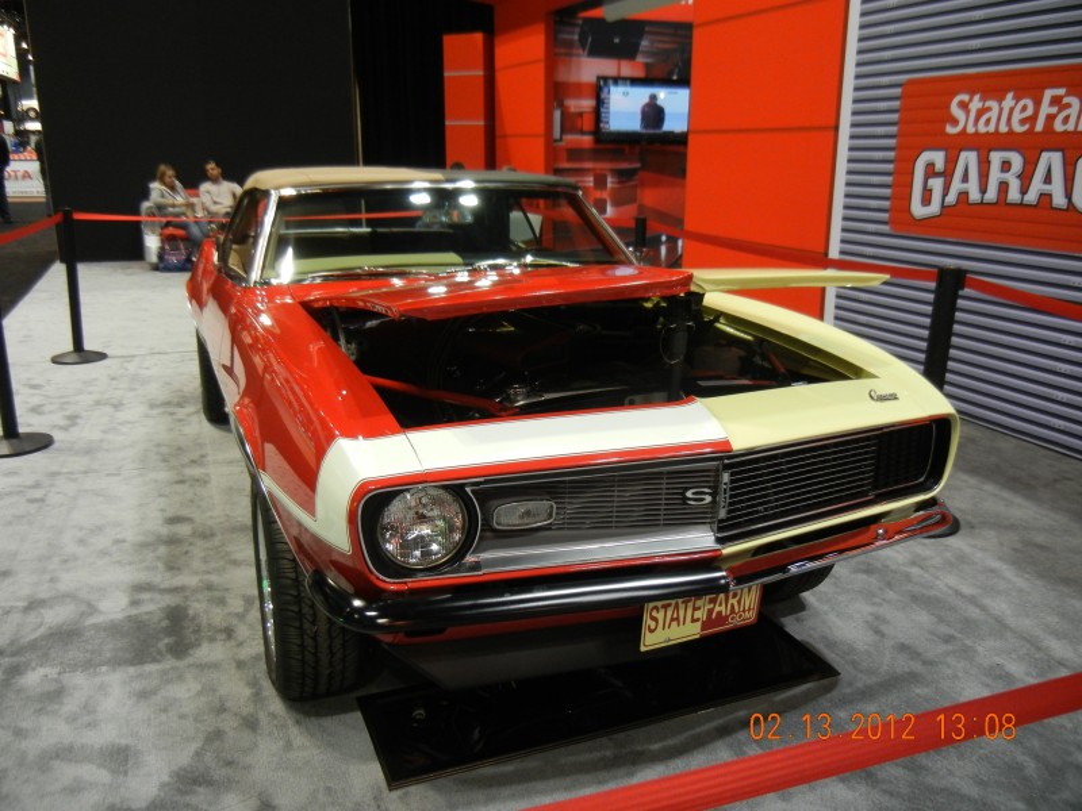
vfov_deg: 46.8
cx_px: 541
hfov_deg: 60.0
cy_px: 406
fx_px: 938
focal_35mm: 30
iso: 400
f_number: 3.5
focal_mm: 5.4
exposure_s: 1/35.8
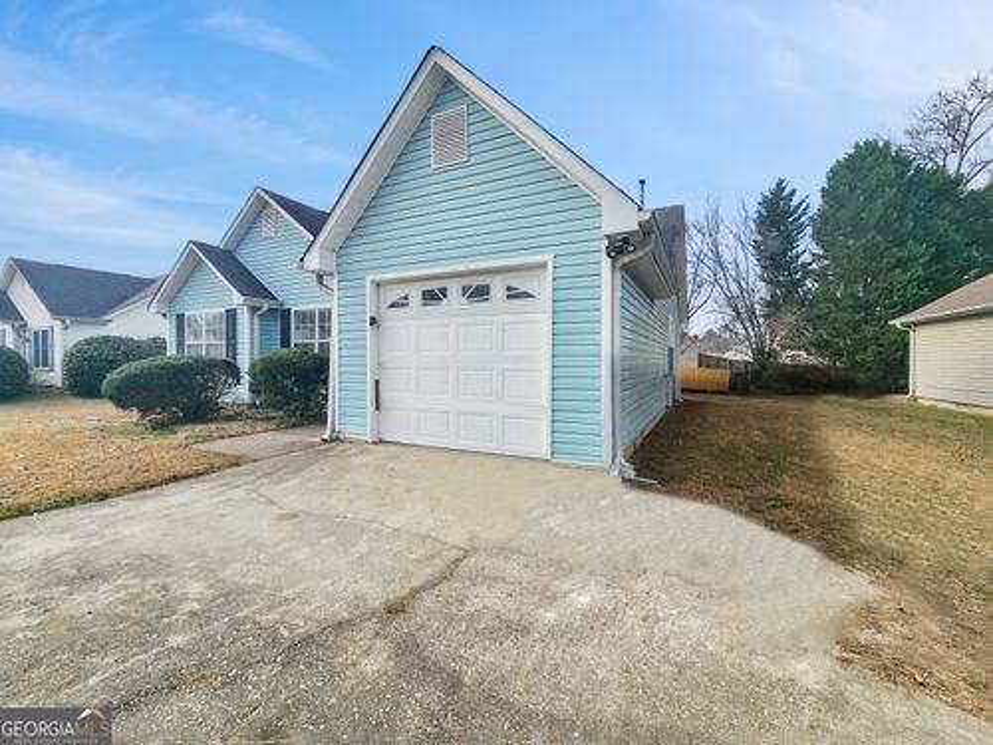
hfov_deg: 106.2
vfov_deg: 89.9
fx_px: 373
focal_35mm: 13
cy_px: 372
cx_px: 496
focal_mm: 2.2
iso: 50
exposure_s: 1/2000
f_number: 2.2
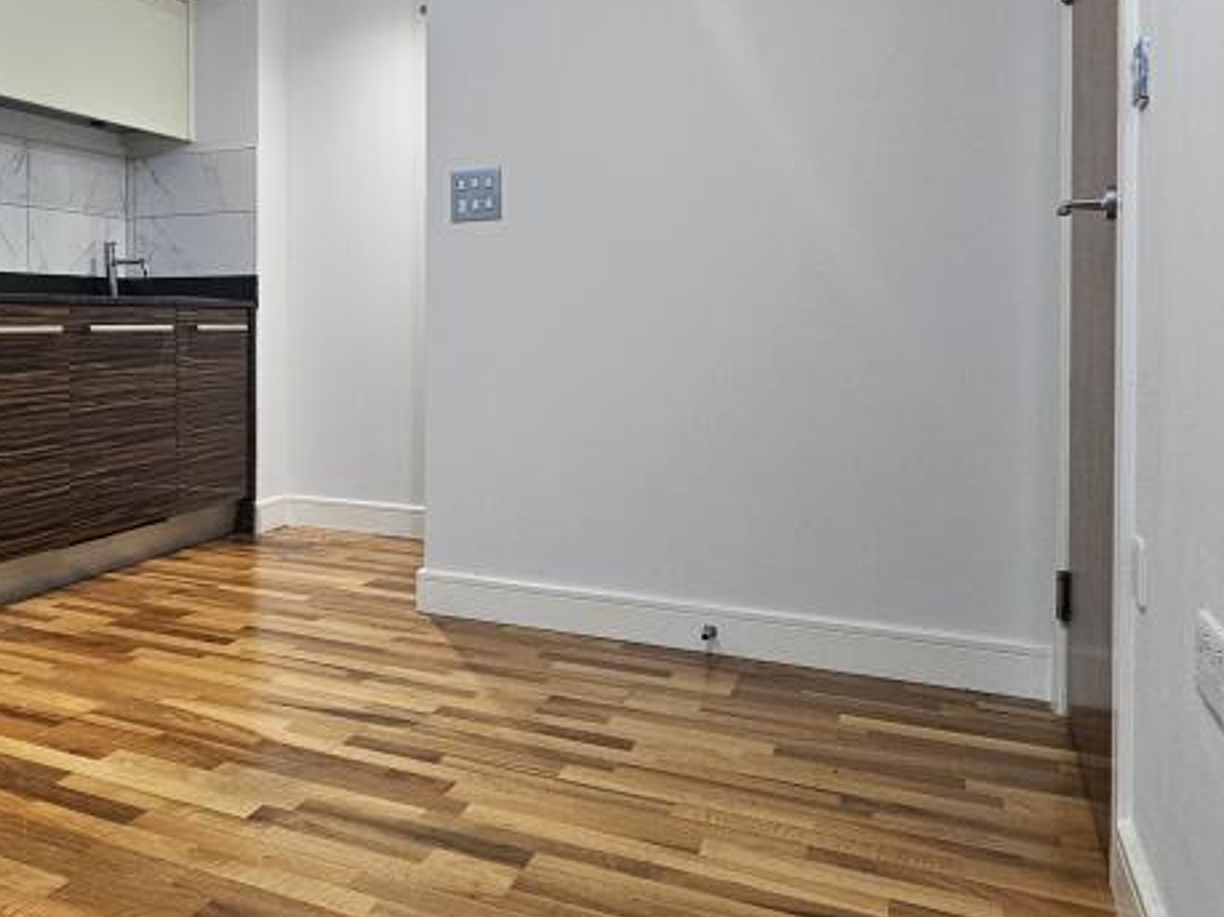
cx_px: 240
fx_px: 1025
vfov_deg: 47.8
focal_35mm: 29
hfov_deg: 57.0
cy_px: 347
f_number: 2.2
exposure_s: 1/50
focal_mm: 2.2
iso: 400
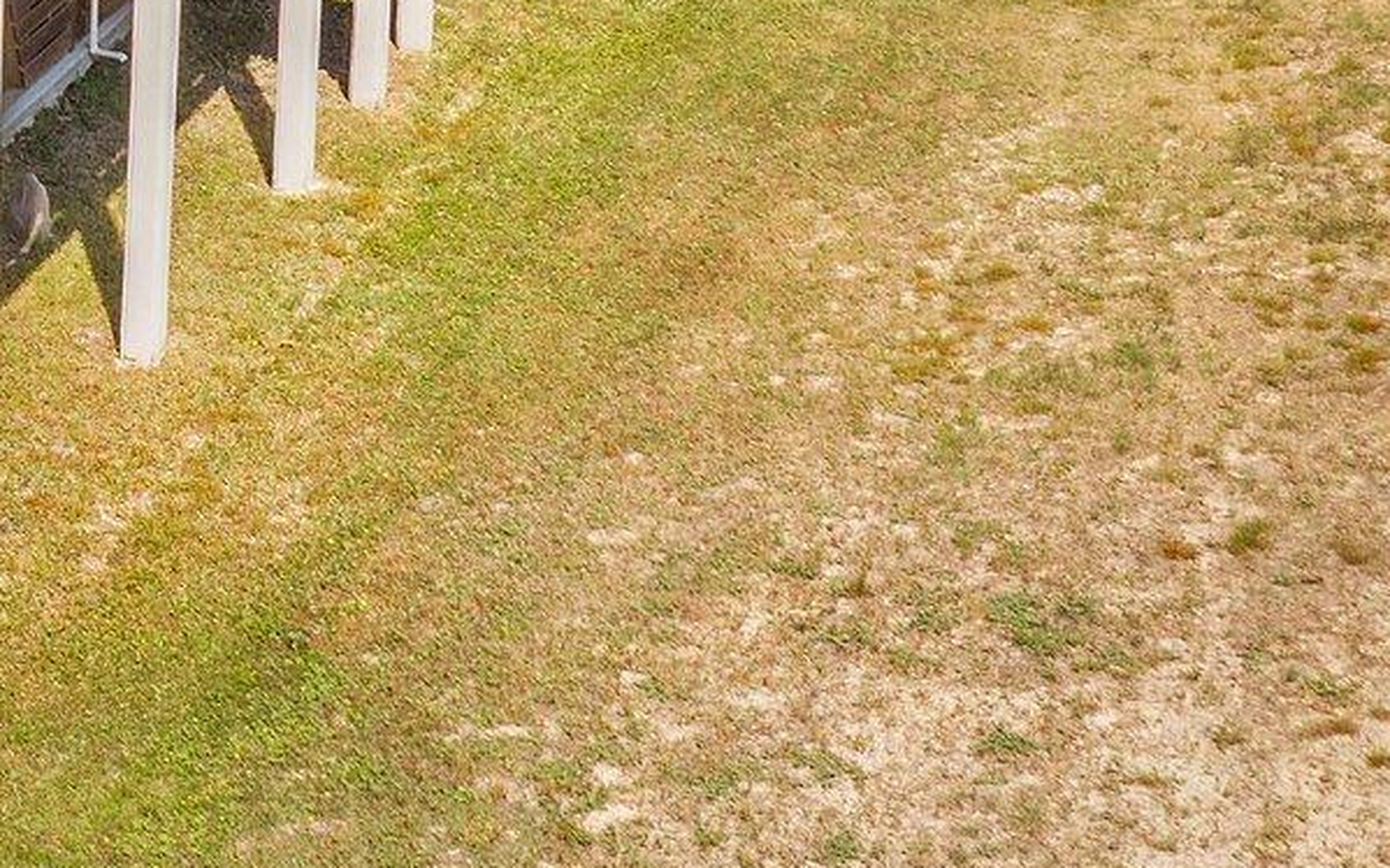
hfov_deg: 19.6
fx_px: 3295
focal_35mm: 87
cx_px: -891
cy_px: -794
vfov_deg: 13.2
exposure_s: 1/800
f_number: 5
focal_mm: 12.29
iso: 100
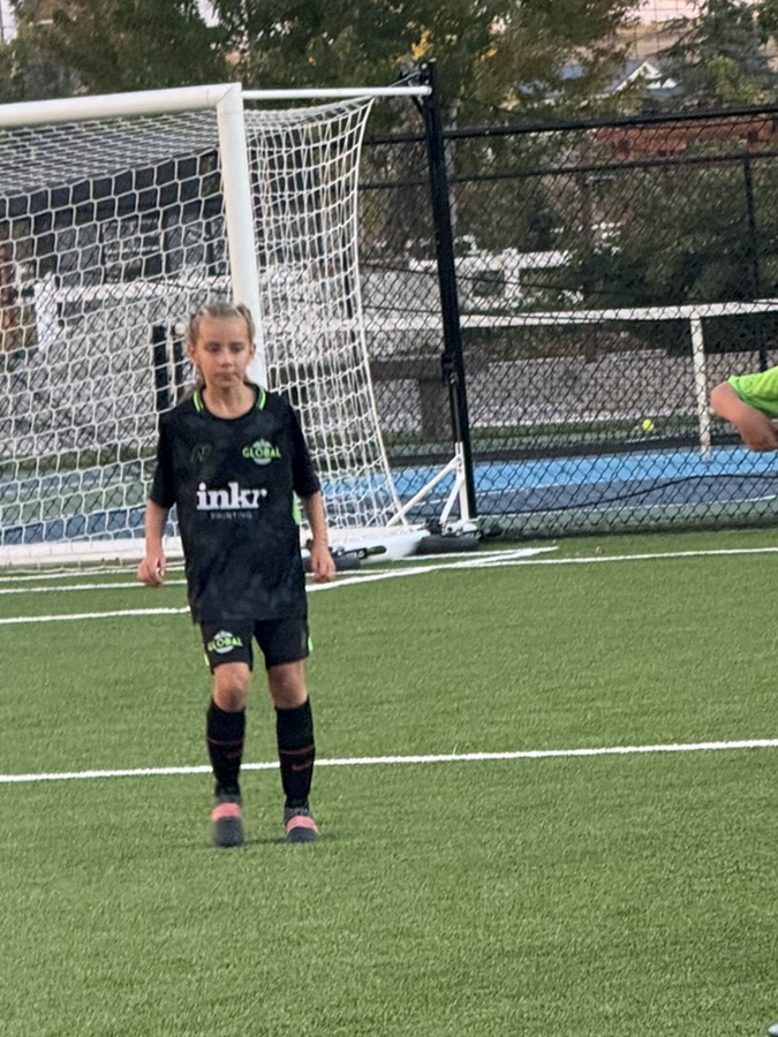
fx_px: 8181
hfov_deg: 5.4
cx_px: 632
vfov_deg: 7.2
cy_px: 880
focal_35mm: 273
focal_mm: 15.66
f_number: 2.8
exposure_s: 1/99
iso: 200
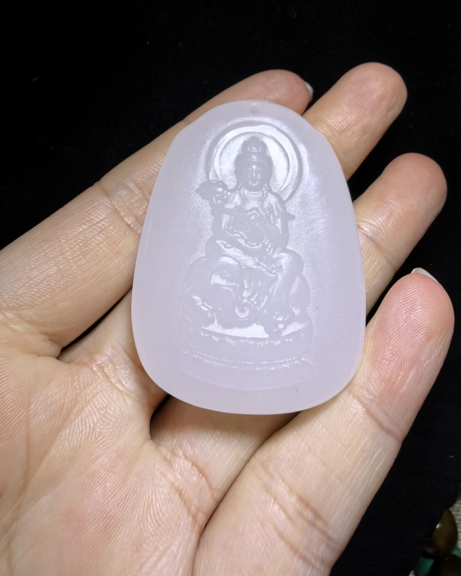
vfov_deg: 60.4
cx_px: 233
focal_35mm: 29
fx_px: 495
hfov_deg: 50.0
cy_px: 308
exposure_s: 1/559
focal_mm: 1.95
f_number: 2.2
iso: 160
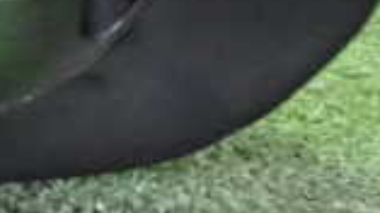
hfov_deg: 16.2
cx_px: -128
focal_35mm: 125
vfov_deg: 9.3
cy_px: -131
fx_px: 1258
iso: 3200
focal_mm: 5.4
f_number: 2.3
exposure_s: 1/100
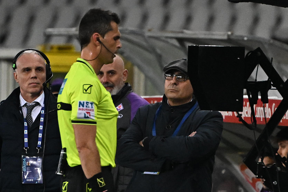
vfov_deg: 2.3
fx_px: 4800
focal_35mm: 600
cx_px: 144
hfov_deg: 3.4
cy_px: 96
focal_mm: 400
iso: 5000
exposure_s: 1/1600
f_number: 4
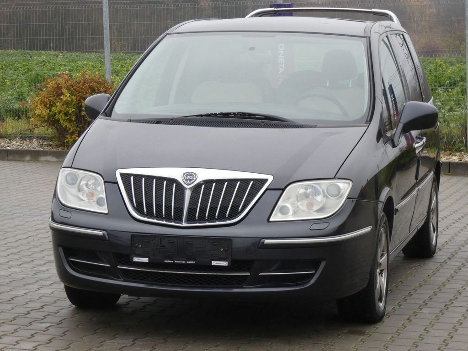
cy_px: 176
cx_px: 234
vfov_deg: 13.5
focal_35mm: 110
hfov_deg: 17.9
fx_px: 1487
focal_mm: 19.7
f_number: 5.6
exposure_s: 1/80
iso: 200
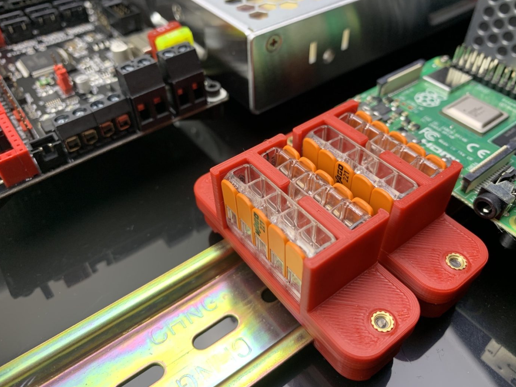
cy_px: 192
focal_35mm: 27
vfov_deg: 51.3
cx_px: 263
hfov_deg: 65.3
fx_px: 402
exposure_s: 1/75
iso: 100
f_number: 1.8
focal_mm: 4.25
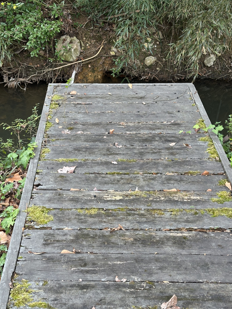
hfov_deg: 27.5
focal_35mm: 53
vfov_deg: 36.2
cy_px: 154
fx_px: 474
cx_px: 124
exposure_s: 1/150
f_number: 1.78
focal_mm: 6.86
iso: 64
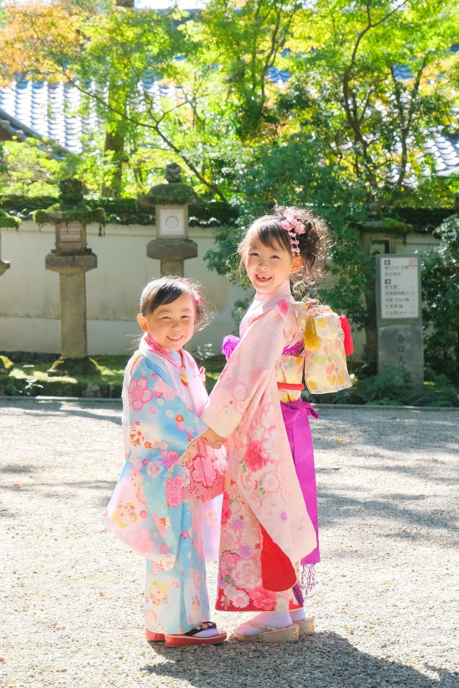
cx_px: 230
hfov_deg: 17.3
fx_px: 1511
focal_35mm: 79
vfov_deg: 25.7
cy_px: 344
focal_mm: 52.4
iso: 1600
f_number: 8
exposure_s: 1/250
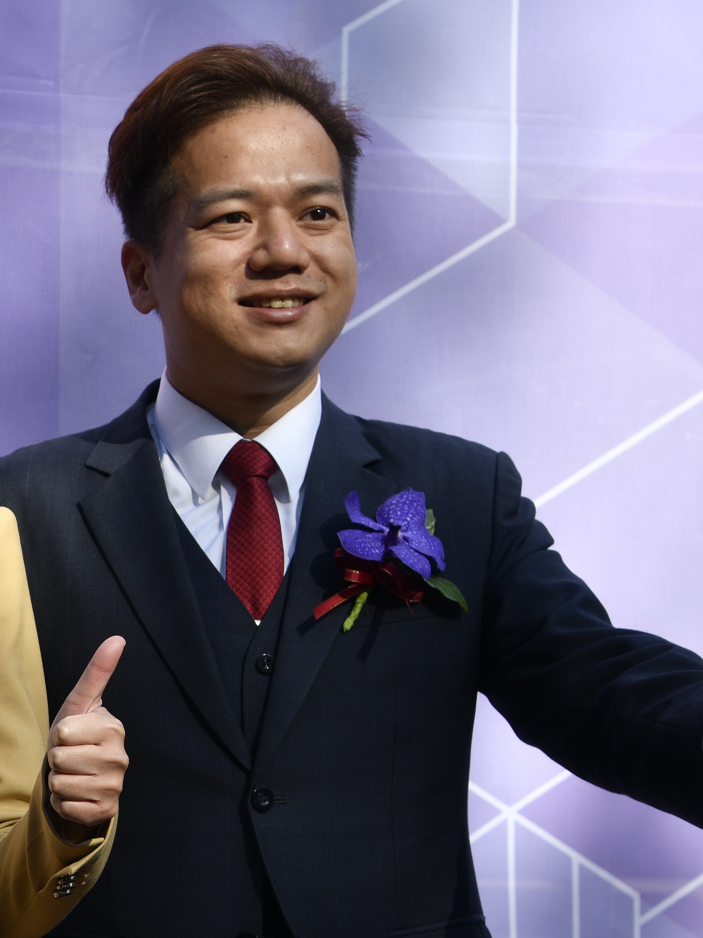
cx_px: 73
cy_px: 470
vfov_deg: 24.4
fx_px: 2166
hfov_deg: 18.1
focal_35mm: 80
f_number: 8
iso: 200
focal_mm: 55
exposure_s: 1/500
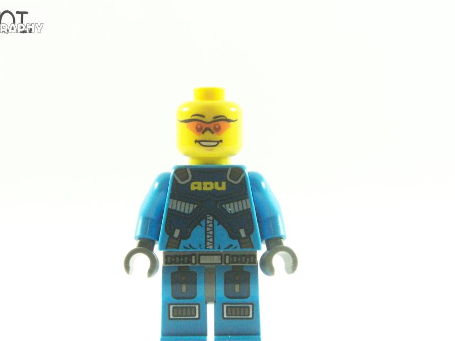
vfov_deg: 11.5
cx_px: 212
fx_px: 1696
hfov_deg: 15.3
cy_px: 209
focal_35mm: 129
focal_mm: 17.5
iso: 400
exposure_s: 1/60
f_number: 4
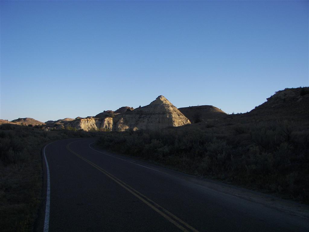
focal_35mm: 36
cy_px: 116
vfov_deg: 39.7
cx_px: 154
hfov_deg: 51.4
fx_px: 321
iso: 64
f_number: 2.8
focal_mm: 6
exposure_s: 1/640
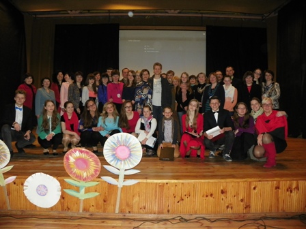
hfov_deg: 67.3
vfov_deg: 53.1
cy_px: 114
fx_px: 230
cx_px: 153
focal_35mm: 26
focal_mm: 4.6
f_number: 2.8
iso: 200
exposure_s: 1/30
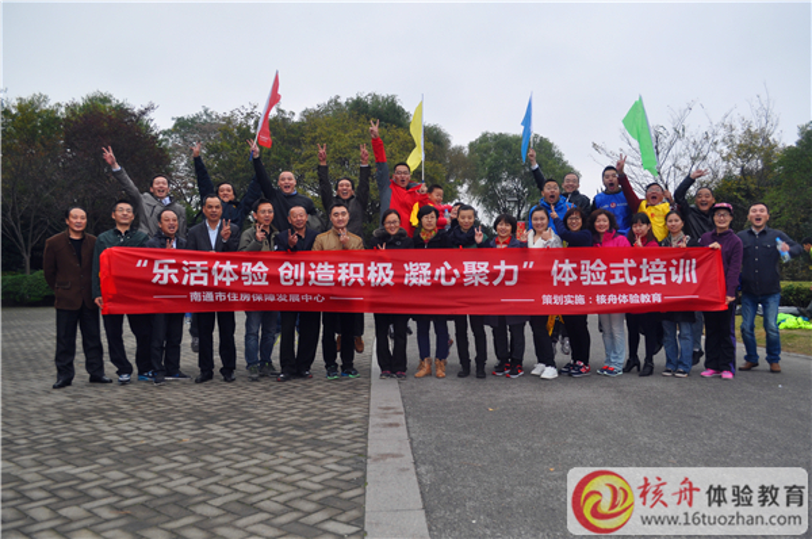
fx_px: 676
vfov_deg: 43.5
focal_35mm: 30
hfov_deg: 62.0
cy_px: 270
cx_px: 406
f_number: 5.6
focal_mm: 20
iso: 200
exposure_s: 1/200
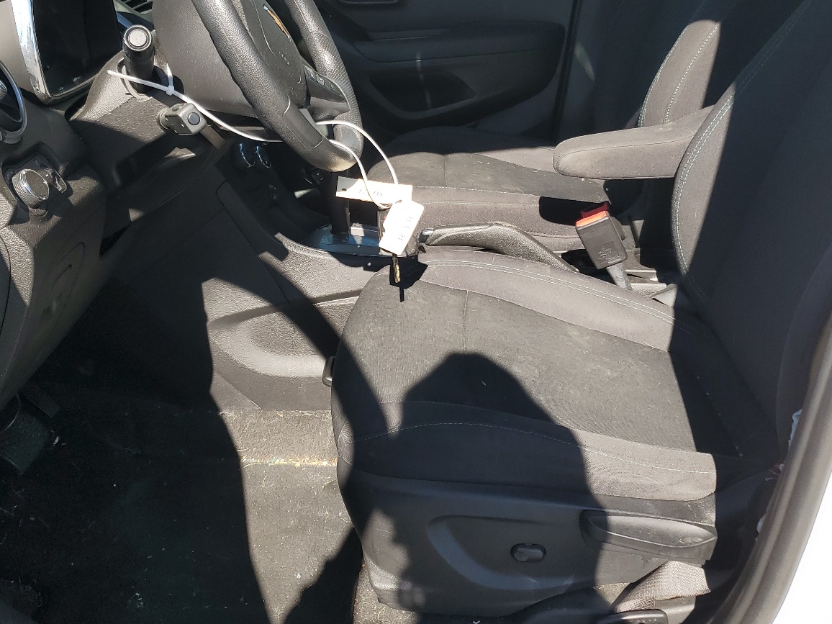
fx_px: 865
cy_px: 217
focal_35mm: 36
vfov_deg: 39.3
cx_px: 327
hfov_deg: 51.0
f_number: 1.5
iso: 50
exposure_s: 1/1429
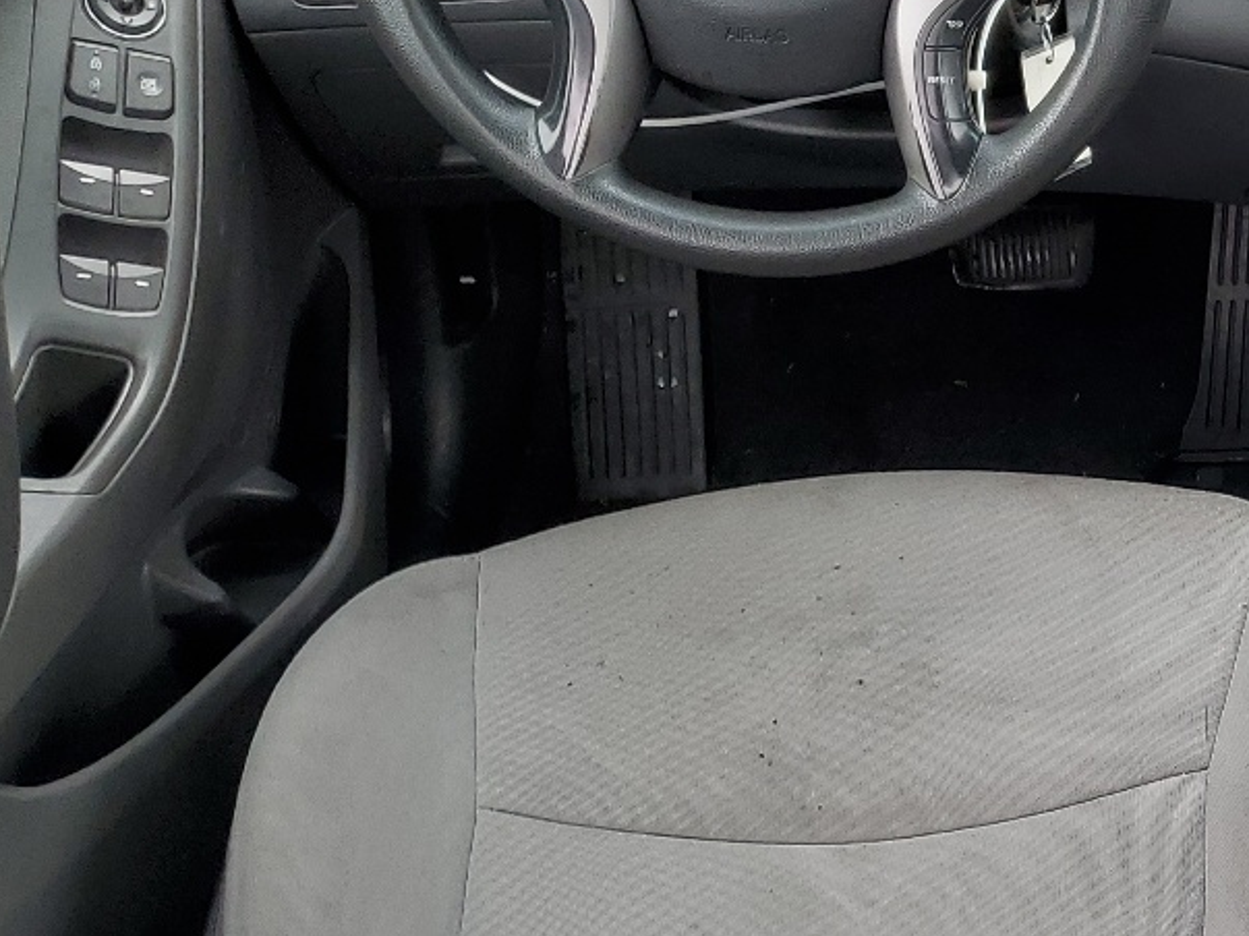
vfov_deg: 21.3
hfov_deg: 24.6
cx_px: 1616
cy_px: 561
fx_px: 2489
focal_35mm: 69
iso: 52
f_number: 1.5
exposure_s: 1/120
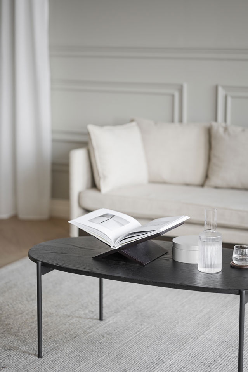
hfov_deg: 16.1
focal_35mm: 85
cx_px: 124
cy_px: 186
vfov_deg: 23.9
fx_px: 878
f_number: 1.8
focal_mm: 85
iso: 100
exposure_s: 1/100
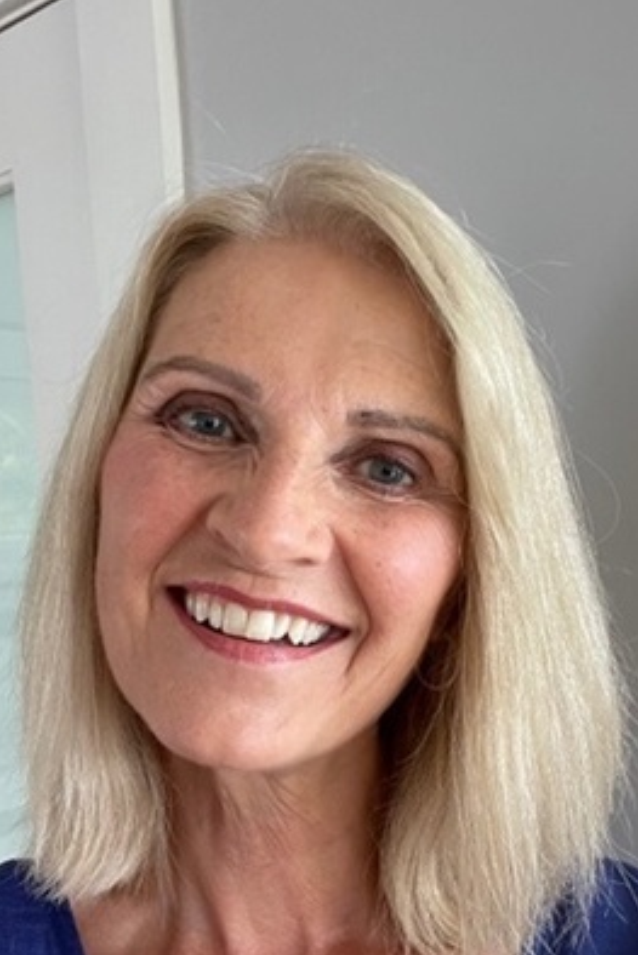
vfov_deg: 50.5
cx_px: 352
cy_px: 557
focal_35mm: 38
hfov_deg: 35.1
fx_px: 1009
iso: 100
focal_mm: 2.71
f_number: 2.2
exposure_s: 1/60
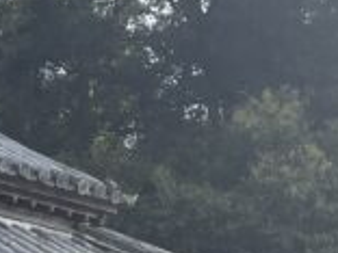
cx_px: -119
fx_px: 1670
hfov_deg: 11.2
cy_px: 422
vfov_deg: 8.4
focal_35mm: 171
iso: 32
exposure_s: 1/972
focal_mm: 4.2
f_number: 1.6
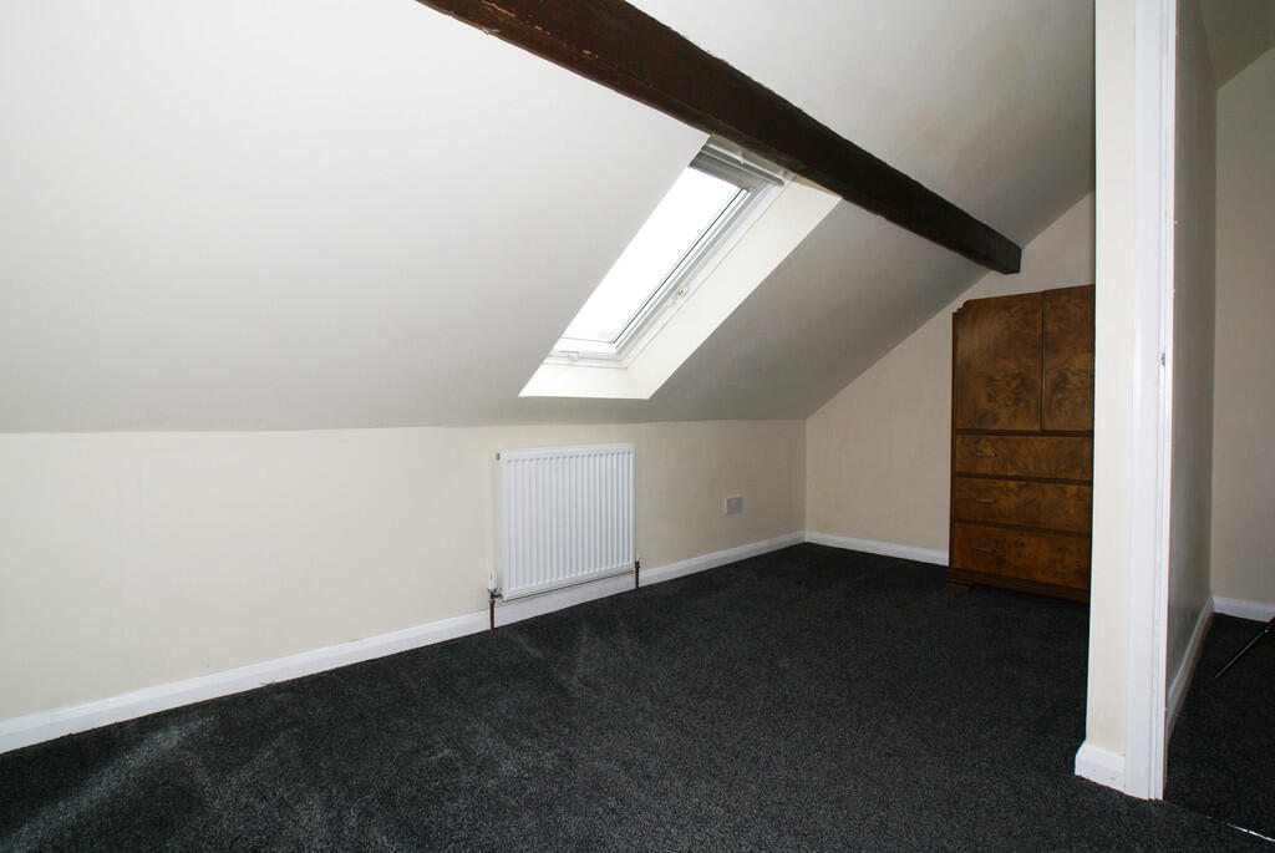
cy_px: 426
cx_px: 638
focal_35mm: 16
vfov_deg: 72.2
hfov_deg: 94.9
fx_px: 585
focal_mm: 11
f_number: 9
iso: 100
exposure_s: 1/60
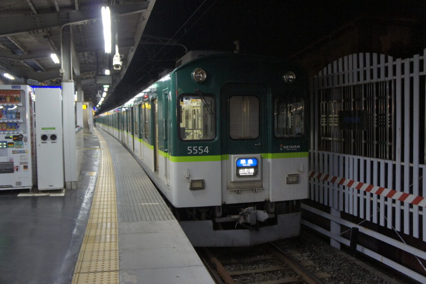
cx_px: 213
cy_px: 142
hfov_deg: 57.3
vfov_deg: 39.9
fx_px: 390
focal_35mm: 33
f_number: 4
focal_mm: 22
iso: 1600
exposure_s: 1/100
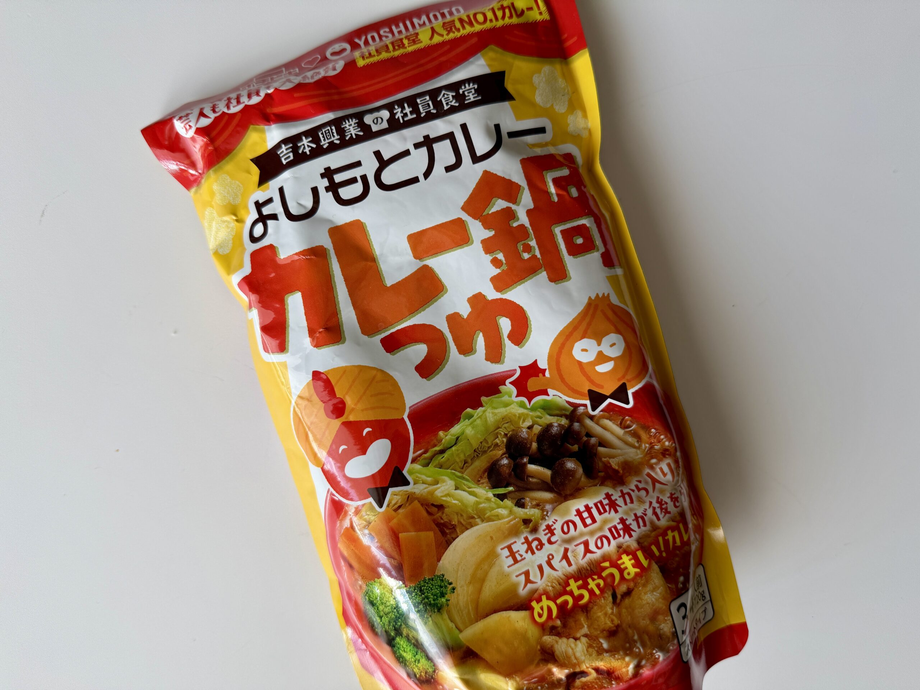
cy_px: 345
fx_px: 638
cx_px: 460
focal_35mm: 24
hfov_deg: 71.6
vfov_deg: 56.8
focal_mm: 6.76
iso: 50
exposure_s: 1/136
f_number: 1.78
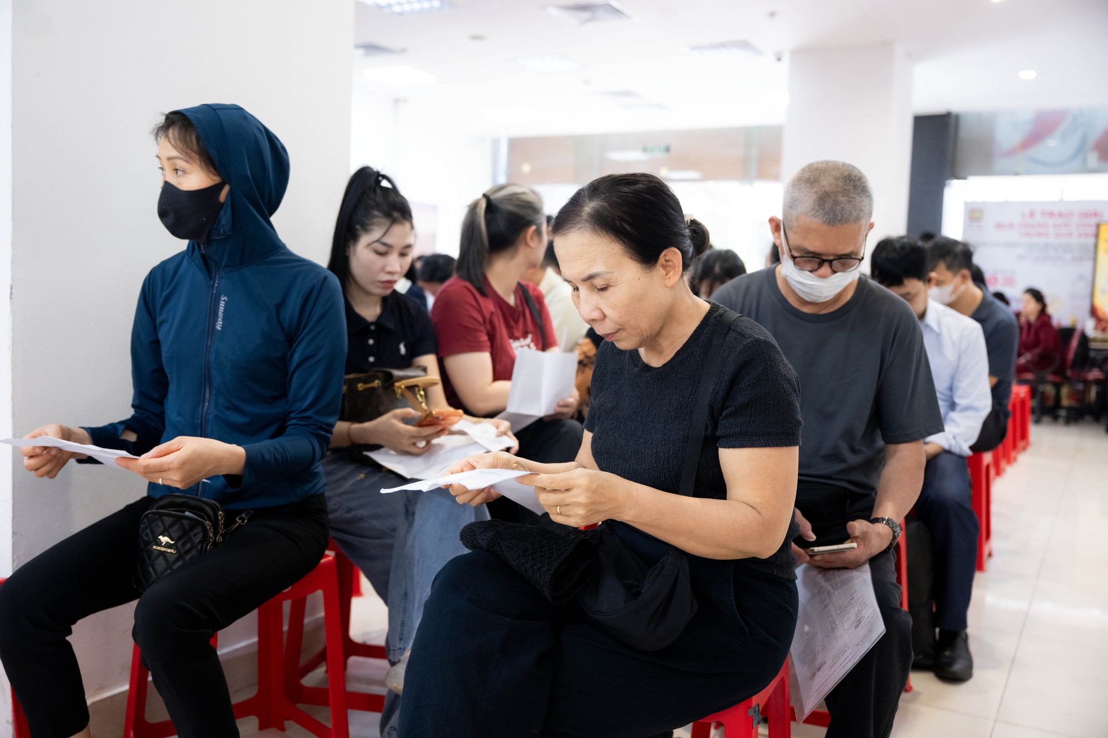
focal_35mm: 34
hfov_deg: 55.8
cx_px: 554
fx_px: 1046
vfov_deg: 38.9
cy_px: 369
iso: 1600
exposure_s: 1/200
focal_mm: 34
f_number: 3.2
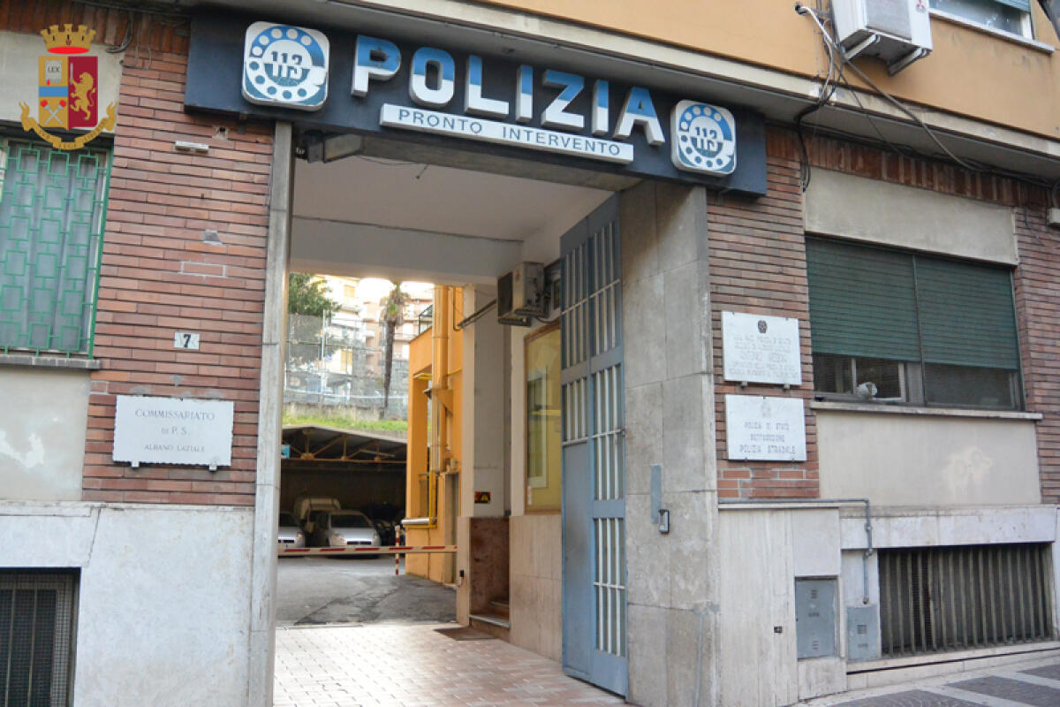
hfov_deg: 63.7
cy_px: 354
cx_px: 530
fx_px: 854
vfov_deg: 45.0
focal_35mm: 29
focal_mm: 11
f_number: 3.5
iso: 640
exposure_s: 1/125
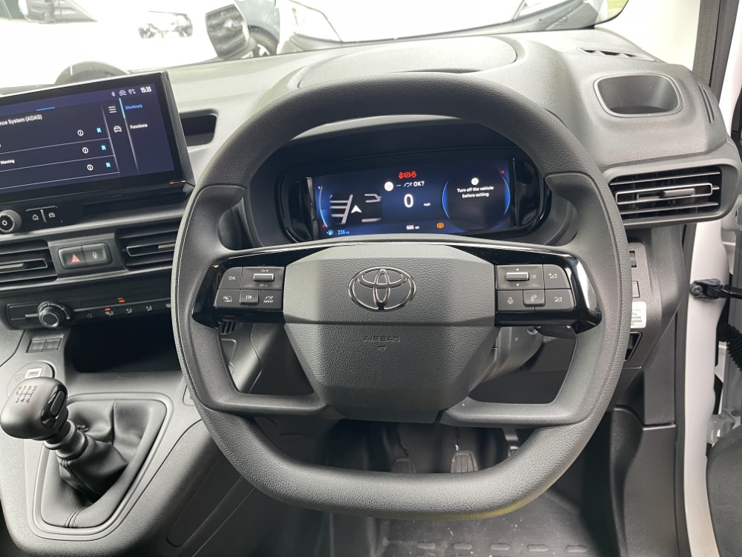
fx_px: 536
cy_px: 278
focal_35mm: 25
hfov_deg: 69.4
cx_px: 371
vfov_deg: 54.9
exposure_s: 1/91
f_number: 1.6
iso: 125
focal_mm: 5.1
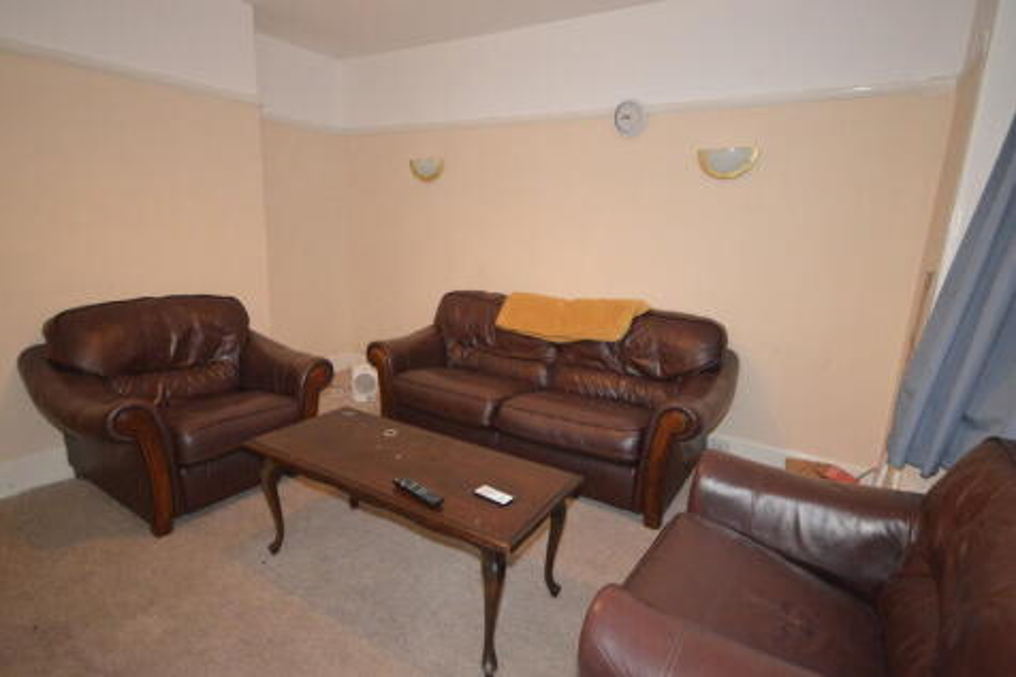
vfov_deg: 67.3
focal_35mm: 18
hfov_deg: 90.0
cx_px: 508
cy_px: 338
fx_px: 508
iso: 3200
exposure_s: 1/60
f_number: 4.5
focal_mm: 12
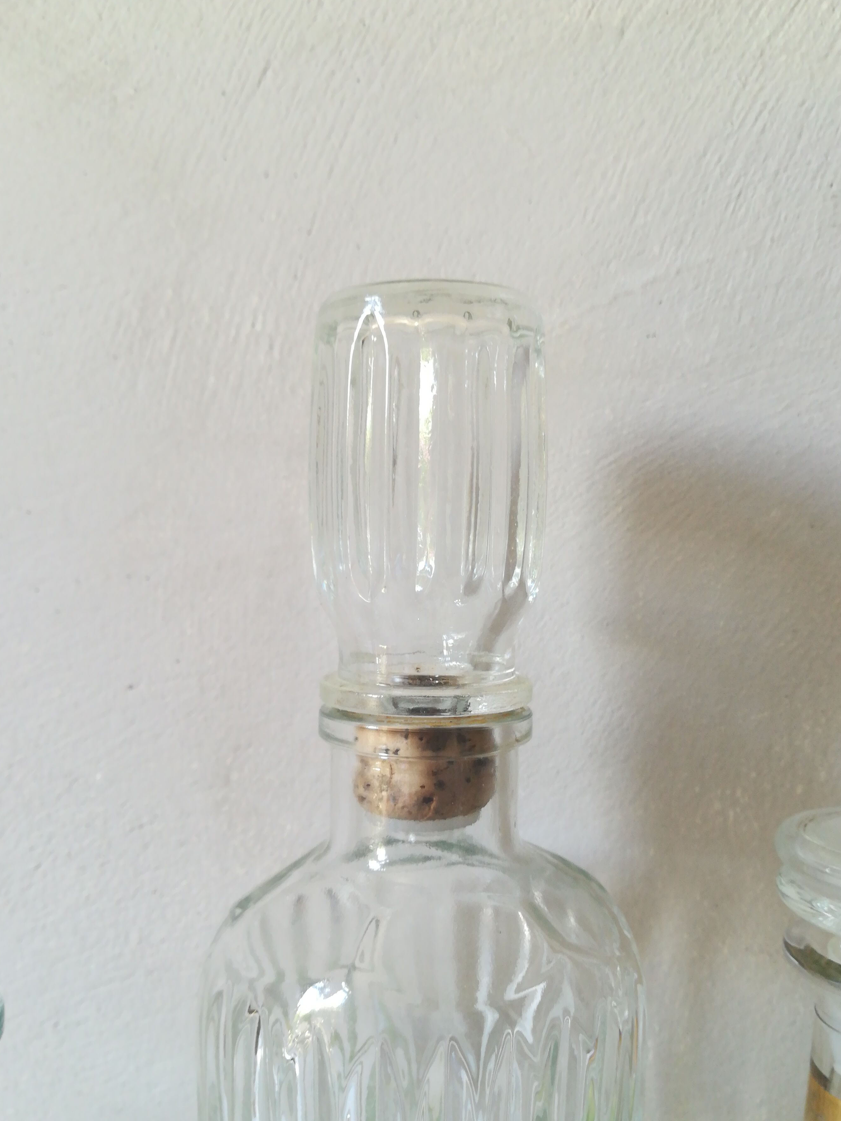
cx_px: 437
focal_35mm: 29
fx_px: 940
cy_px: 617
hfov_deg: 48.2
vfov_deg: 61.5
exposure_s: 1/33.3
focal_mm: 3.83
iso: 160
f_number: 2.2
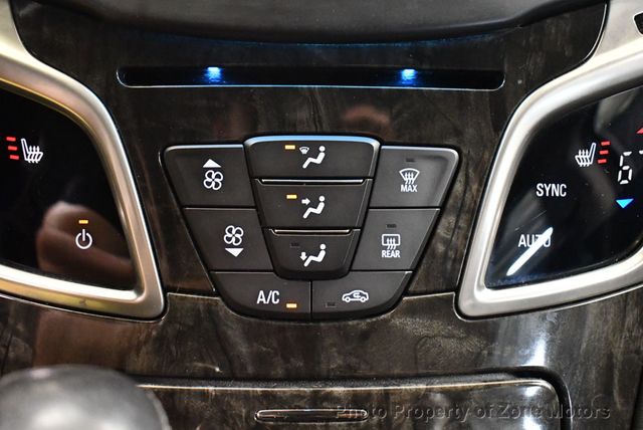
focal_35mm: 44
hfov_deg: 44.5
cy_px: 215
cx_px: 322
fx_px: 787
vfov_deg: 30.6
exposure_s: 1/60
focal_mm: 22
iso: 7200
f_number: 3.8
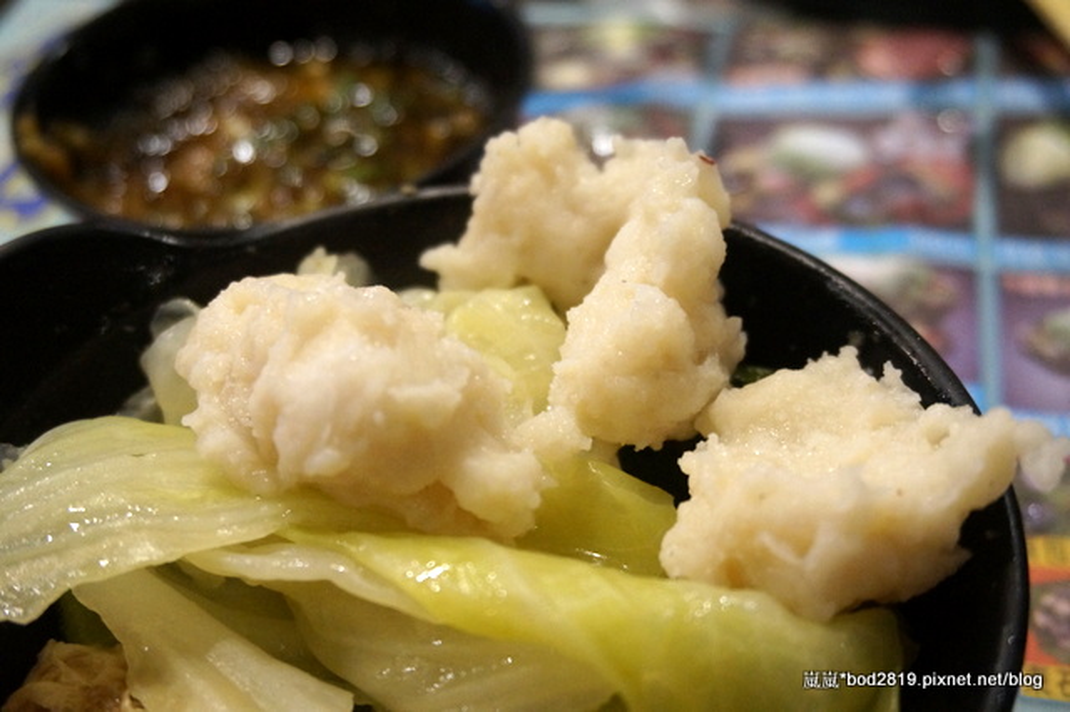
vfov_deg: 30.8
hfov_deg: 45.0
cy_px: 356
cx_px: 535
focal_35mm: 44
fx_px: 1292
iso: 2500
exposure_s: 1/60
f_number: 4.5
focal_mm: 29
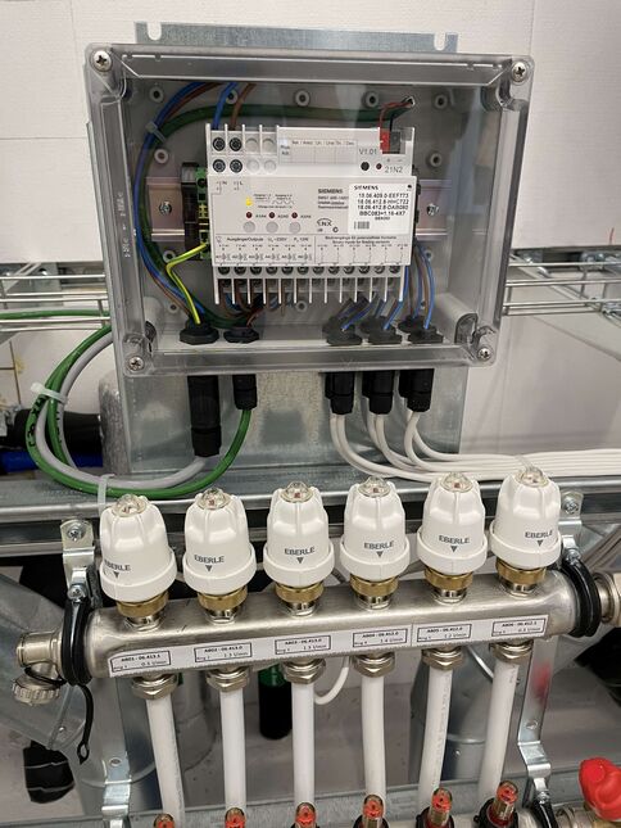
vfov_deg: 67.3
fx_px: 622
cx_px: 310
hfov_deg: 53.1
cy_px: 414
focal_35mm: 26
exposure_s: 1/56
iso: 100
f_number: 1.6
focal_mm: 4.2
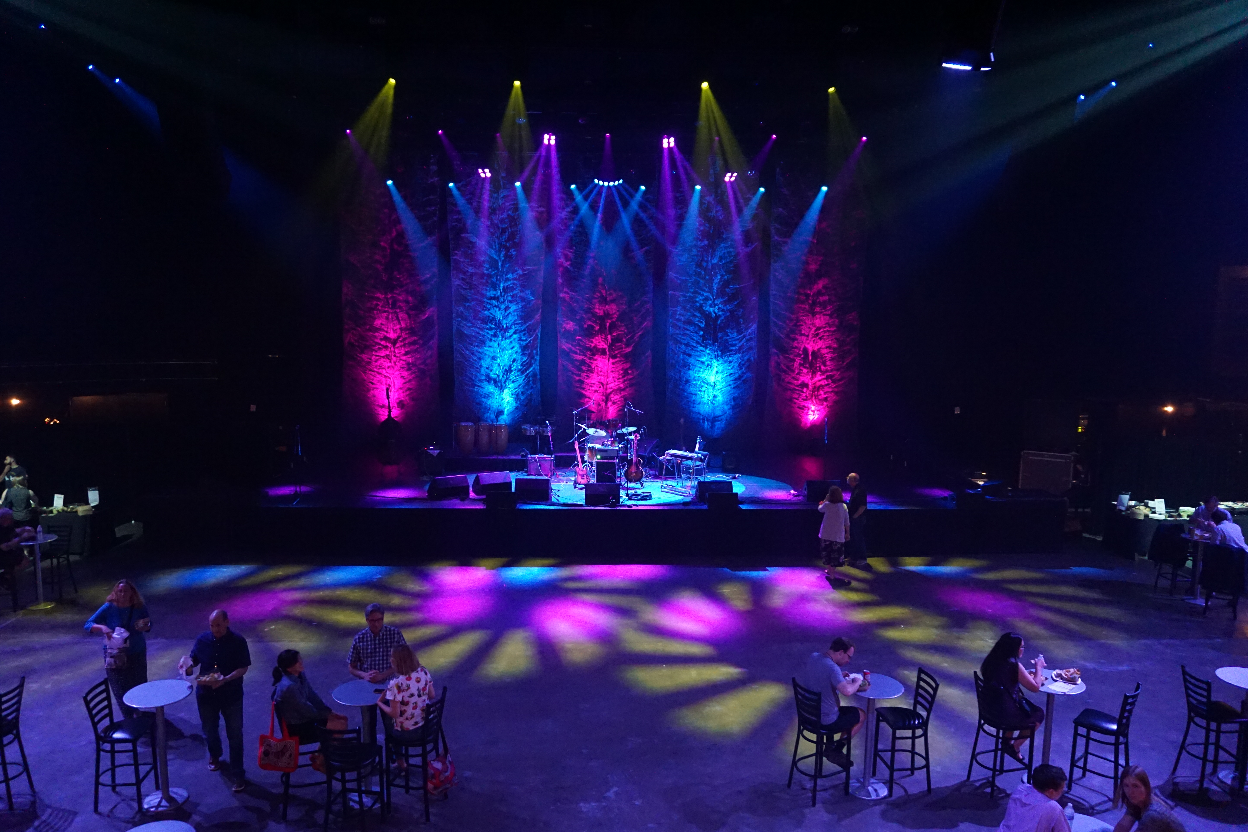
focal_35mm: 25
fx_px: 867
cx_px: 610
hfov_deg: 71.5
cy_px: 421
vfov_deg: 51.3
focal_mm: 16
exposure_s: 1/30
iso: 3200
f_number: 3.5
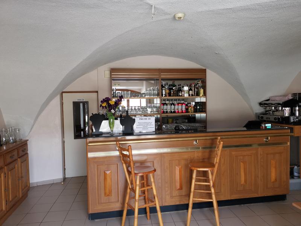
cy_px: 113
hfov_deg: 65.3
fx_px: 235
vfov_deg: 51.4
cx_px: 150
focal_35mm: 27
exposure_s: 1/100
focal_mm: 5.58
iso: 160
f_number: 1.8
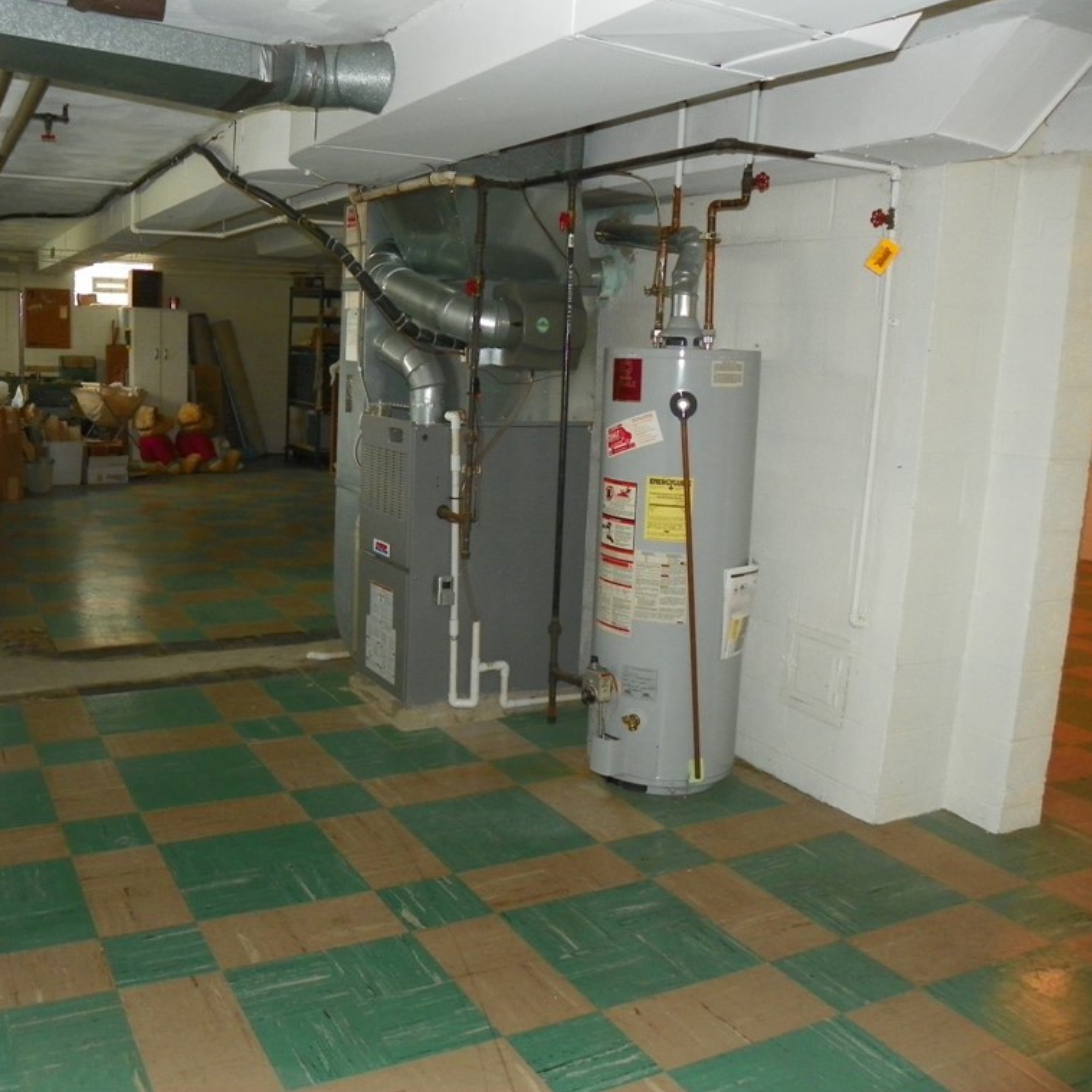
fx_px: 1106
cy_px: 542
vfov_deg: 52.5
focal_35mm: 31
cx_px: 410
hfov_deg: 52.0
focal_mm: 4.6
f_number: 2.8
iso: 200
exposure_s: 1/30
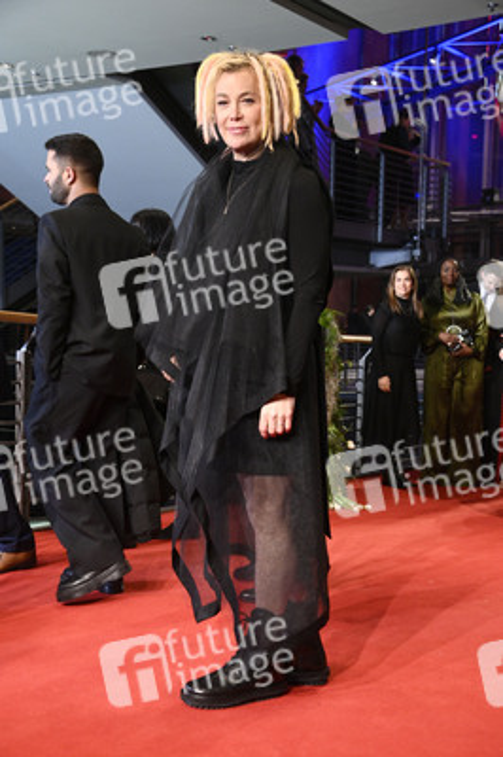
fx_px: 1050
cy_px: 378
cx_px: 252
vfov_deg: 39.6
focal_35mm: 50
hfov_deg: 26.9
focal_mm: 50
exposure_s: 1/250
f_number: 5
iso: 6400
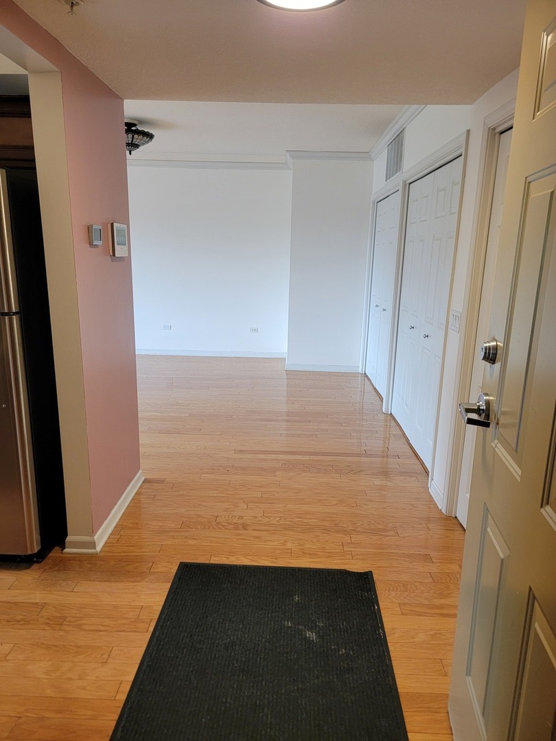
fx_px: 514
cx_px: 278
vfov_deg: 71.6
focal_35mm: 24
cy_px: 370
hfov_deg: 56.8
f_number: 1.8
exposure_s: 1/120
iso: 200
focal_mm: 6.7
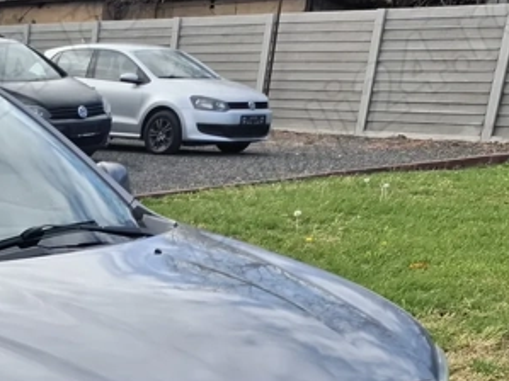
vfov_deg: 17.2
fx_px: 1132
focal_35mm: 77
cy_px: 580
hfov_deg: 21.5
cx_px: -242
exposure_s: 1/724
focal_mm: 5.54
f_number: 1.8
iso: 50
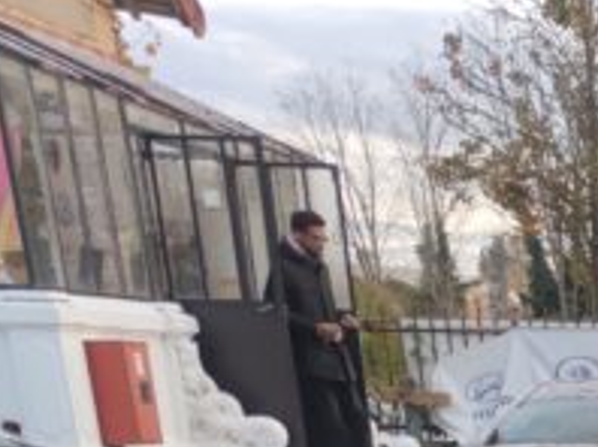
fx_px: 1674
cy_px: 900
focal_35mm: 97
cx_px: 1184
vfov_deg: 13.1
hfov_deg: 16.0
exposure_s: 1/116
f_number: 1.69
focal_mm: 6.72
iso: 50
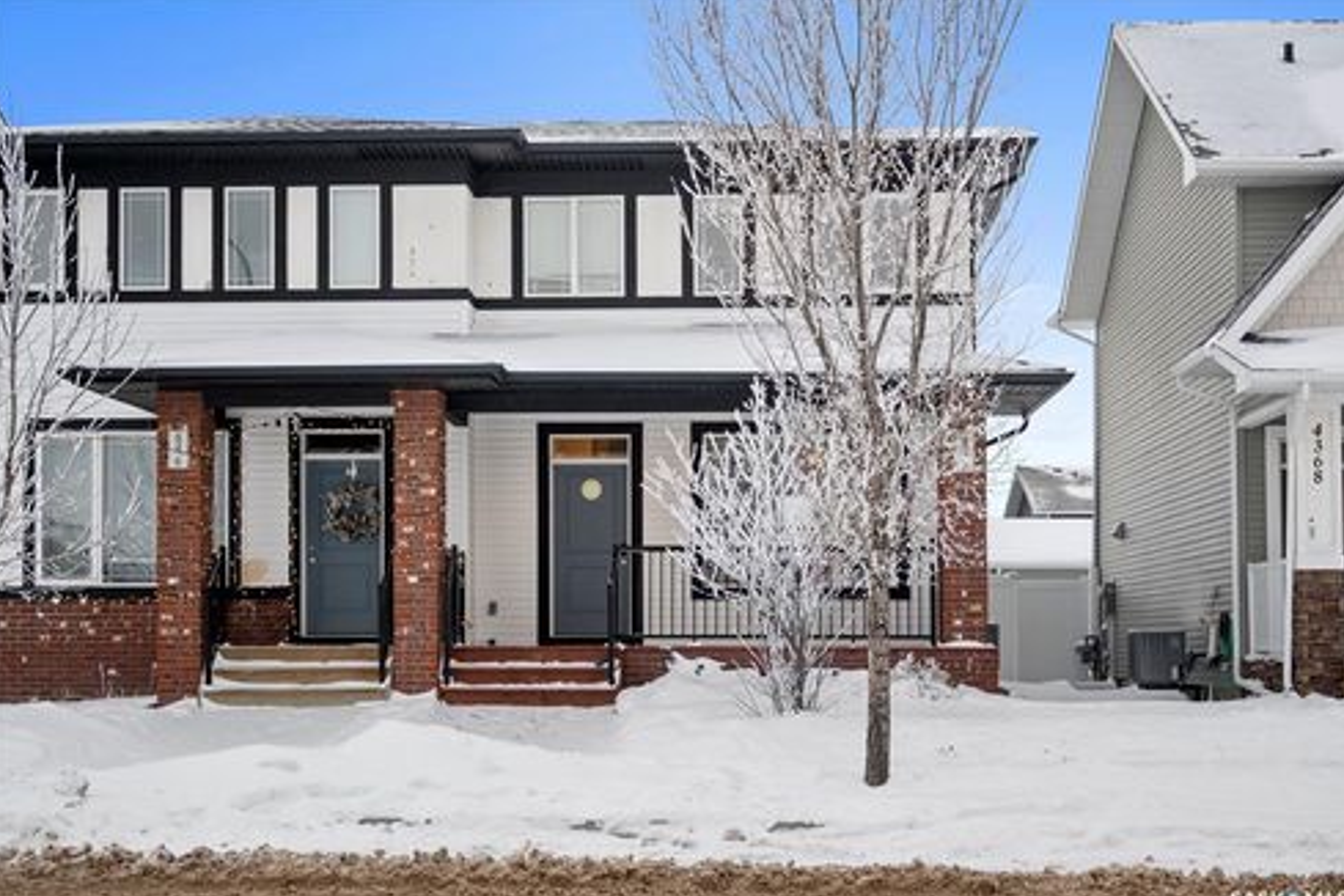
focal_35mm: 46
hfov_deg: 42.7
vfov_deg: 29.2
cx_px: 676
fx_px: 1717
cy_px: 452
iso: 125
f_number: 5
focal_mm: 30
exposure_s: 1/30
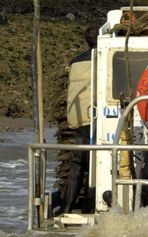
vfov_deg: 2.8
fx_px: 4832
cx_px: 519
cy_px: 54
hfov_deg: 1.7
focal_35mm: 749
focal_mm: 105
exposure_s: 1/400
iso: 100
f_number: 7.6
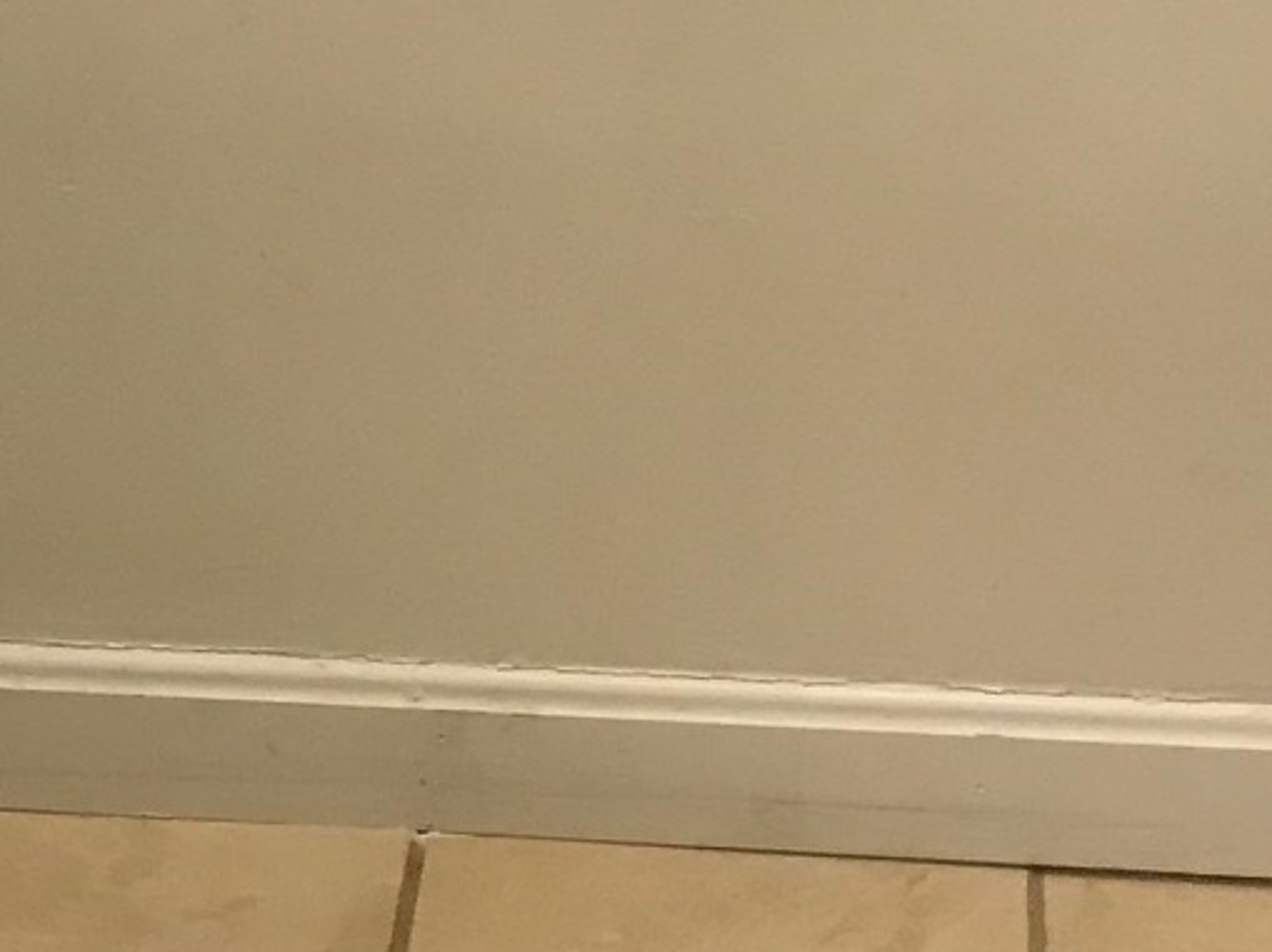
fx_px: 4076
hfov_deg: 17.6
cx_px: 280
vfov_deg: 12.6
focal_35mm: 111
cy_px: -527
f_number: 1.8
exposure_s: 1/15
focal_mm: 3.99
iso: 50
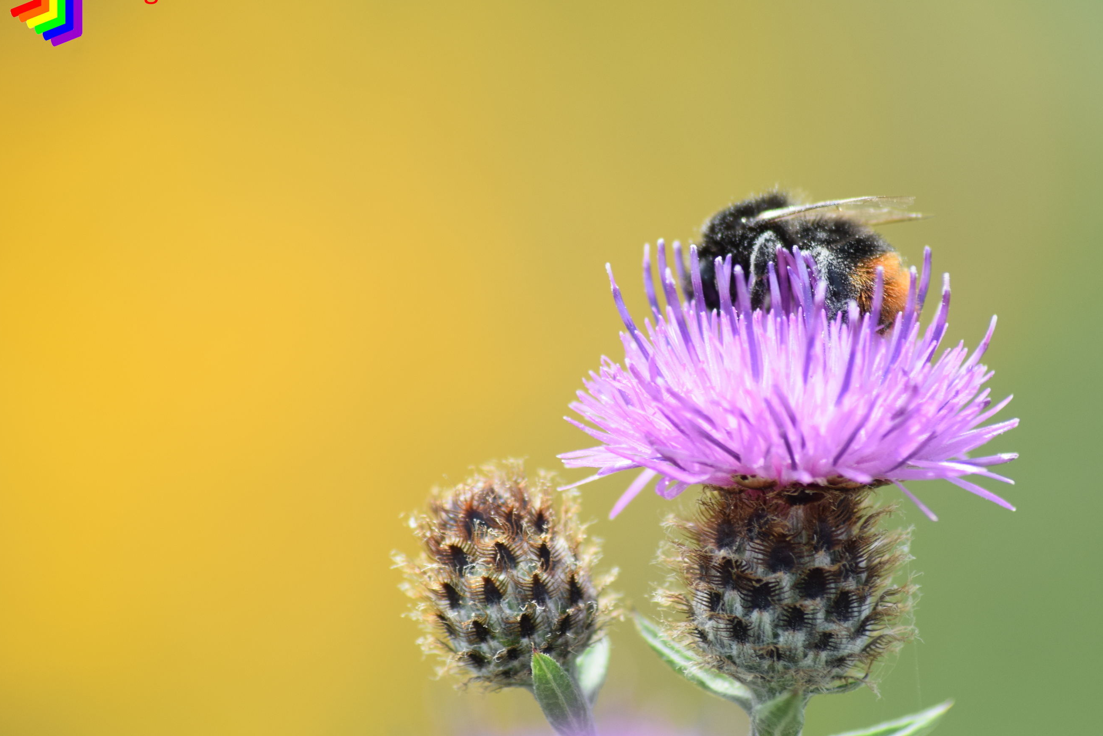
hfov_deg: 6.5
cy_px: 334
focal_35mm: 319
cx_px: 581
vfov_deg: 4.3
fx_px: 9760
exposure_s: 1/400
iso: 400
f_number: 11
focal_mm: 185
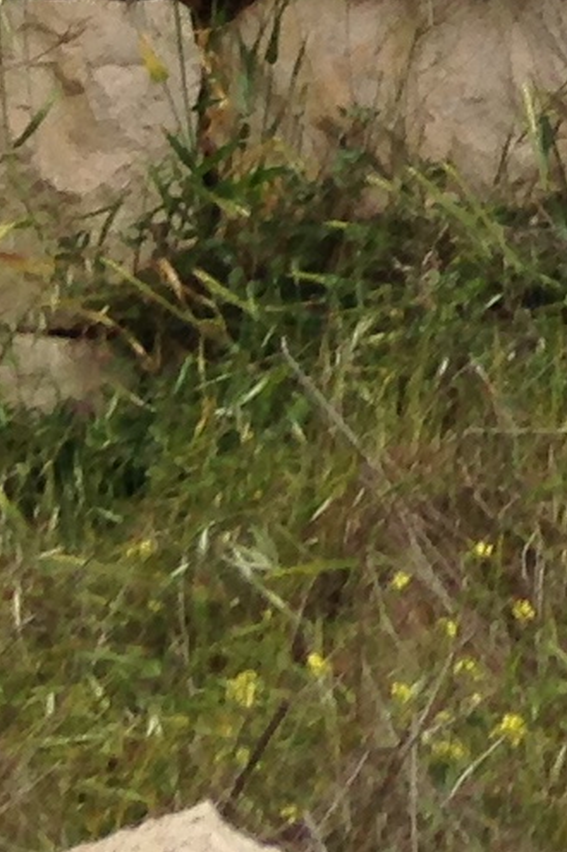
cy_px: -831
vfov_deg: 8.6
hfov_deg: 5.6
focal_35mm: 226
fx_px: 5346
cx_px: 1832
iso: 50
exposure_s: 1/1938
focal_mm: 4.12
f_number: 2.4
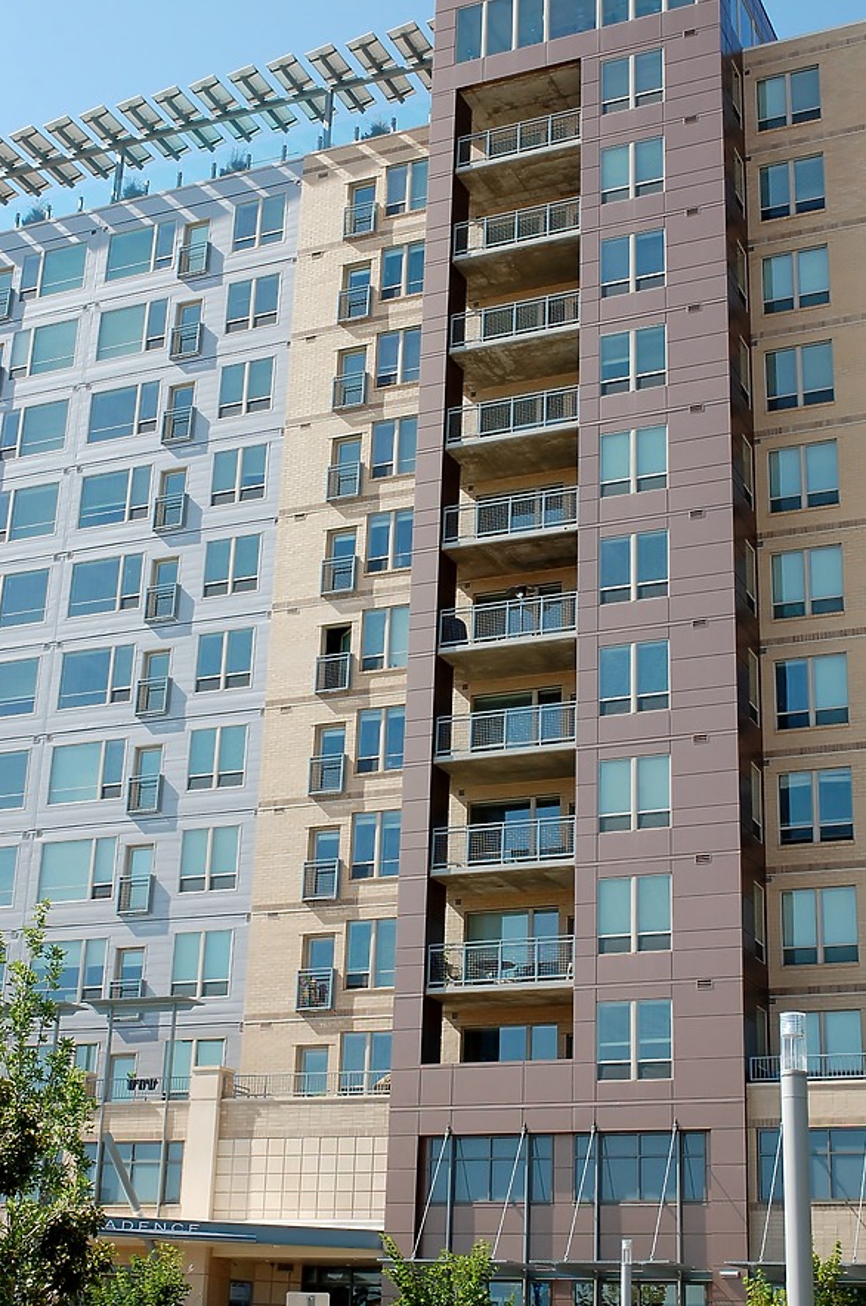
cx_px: 426
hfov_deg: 25.2
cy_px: 642
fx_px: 1937
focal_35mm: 54
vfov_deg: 37.2
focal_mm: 35
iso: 320
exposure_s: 1/250
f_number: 10
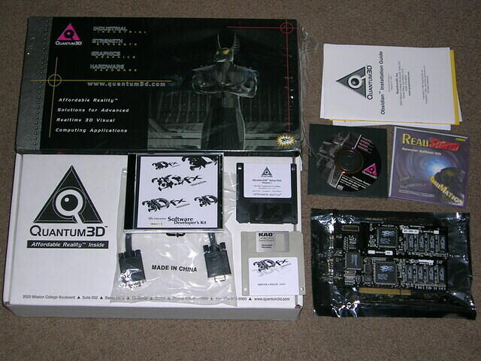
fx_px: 848
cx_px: 240
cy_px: 180
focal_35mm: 61
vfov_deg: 24.0
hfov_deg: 31.7
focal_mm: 9.3
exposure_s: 1/60.1
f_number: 3.5
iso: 50
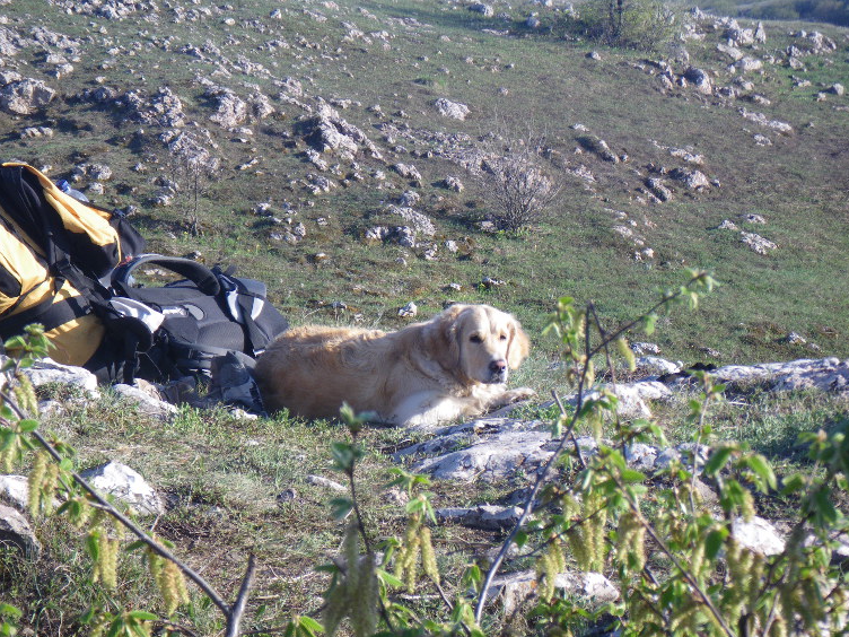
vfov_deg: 14.8
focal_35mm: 100
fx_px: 2453
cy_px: 338
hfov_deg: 19.6
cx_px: 412
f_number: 5
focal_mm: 16.7
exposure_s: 1/125
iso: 64
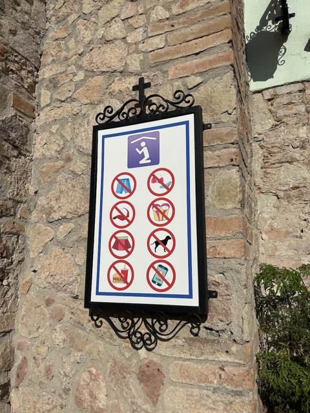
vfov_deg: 67.3
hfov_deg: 53.1
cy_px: 206
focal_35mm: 26
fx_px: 310
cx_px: 155
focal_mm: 5.7
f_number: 1.5
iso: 50
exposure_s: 1/12658
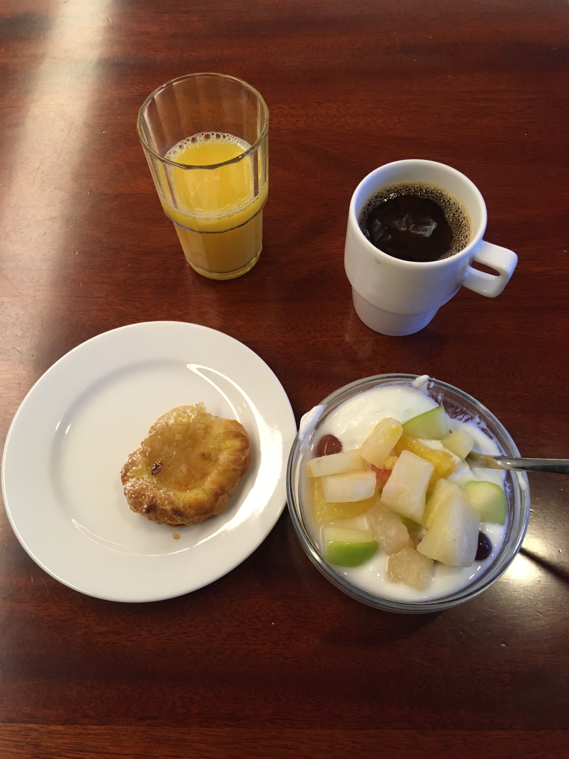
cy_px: 380
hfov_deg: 48.2
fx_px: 636
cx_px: 284
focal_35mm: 29
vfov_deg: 61.7
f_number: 2.2
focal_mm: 4.15
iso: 160
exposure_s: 1/33
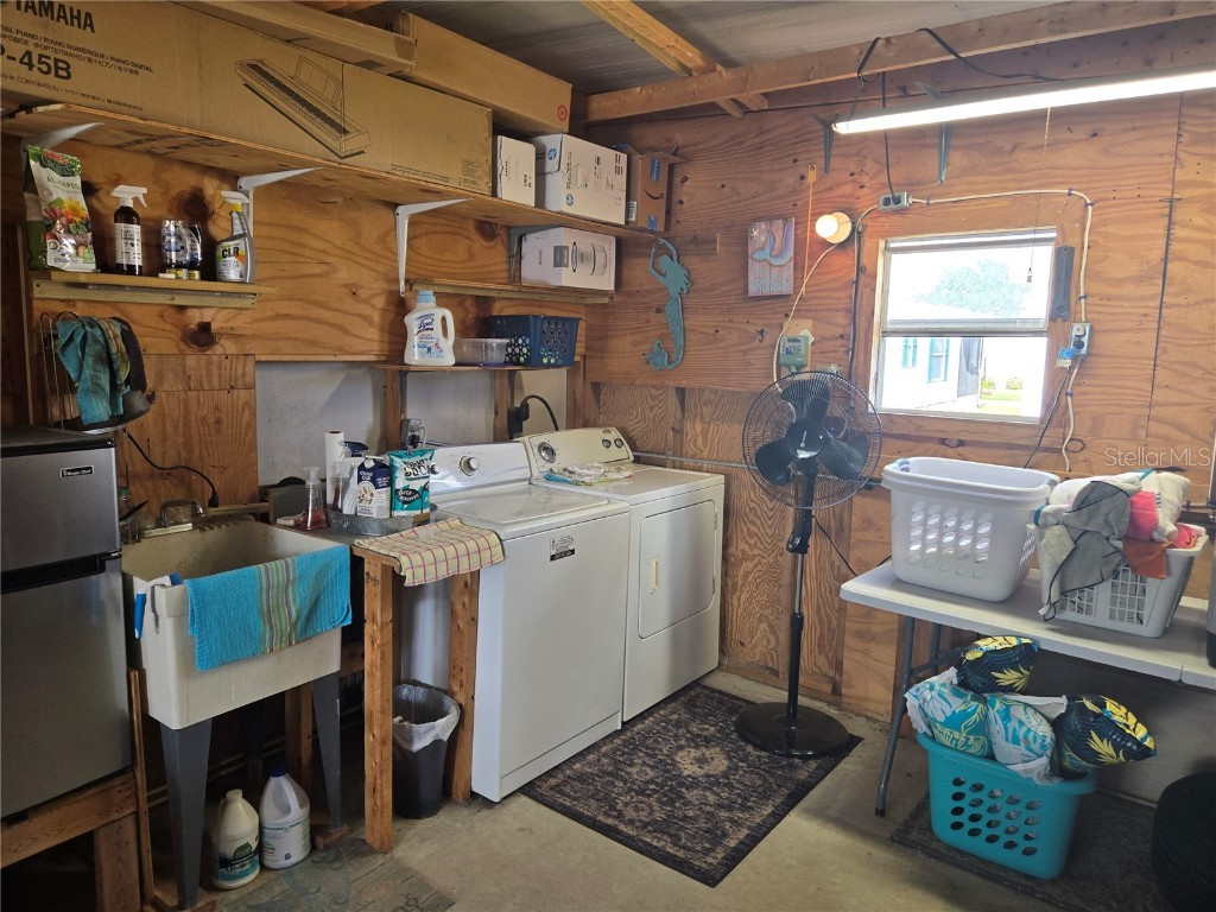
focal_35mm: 23
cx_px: 608
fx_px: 808
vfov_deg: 58.9
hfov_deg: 73.9
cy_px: 456
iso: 64
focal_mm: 5.4
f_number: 1.8
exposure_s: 1/120
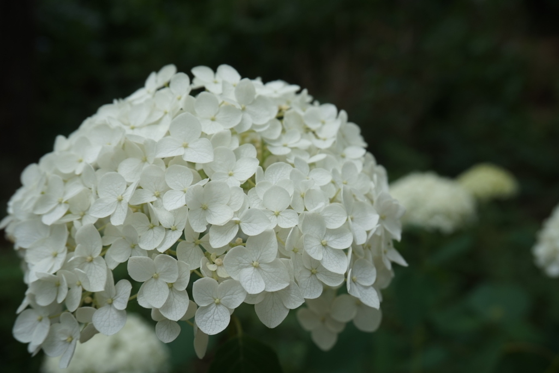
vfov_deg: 33.0
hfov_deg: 47.9
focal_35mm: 40
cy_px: 186
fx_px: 629
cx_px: 280
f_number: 6.3
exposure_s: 1/80
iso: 100
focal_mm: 27
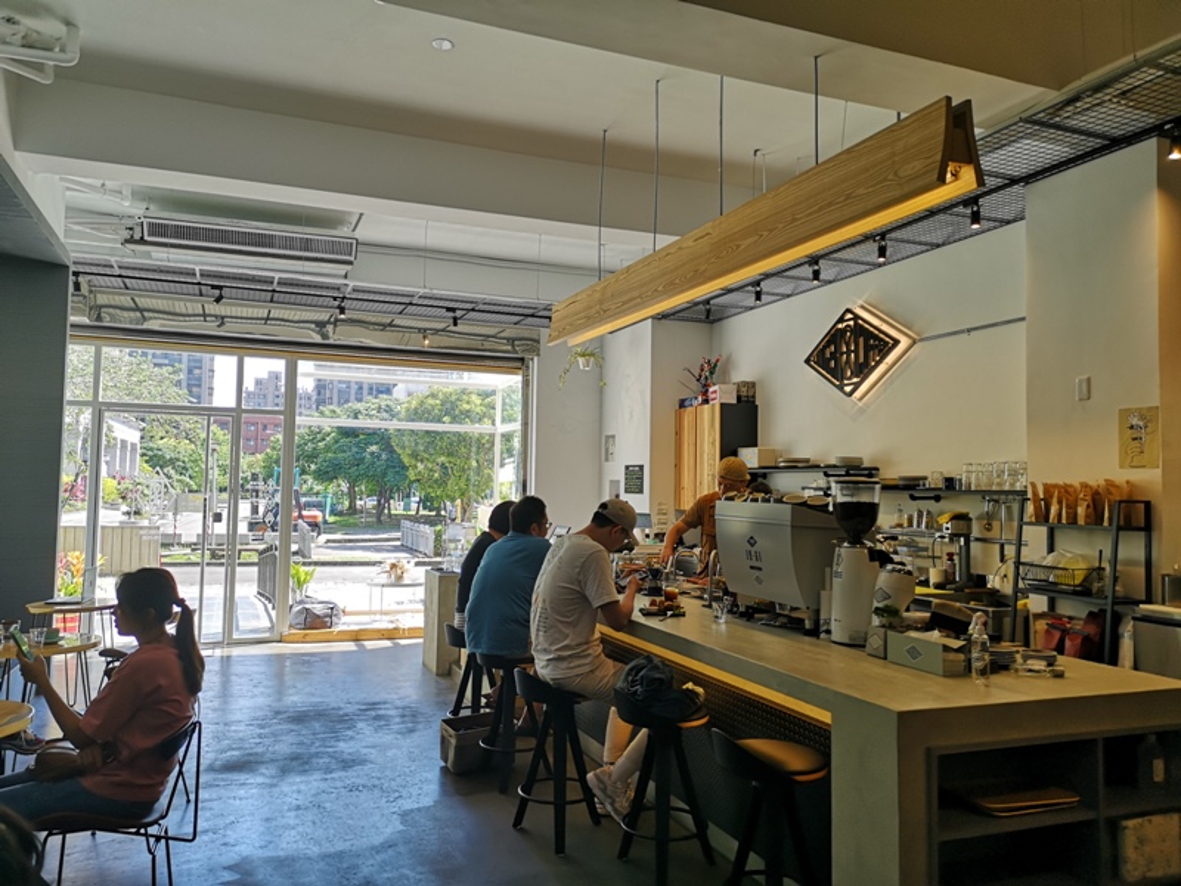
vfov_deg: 51.4
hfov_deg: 65.3
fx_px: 921
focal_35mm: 27
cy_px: 443
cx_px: 590
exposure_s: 1/185
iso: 50
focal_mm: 3.95
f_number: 1.8
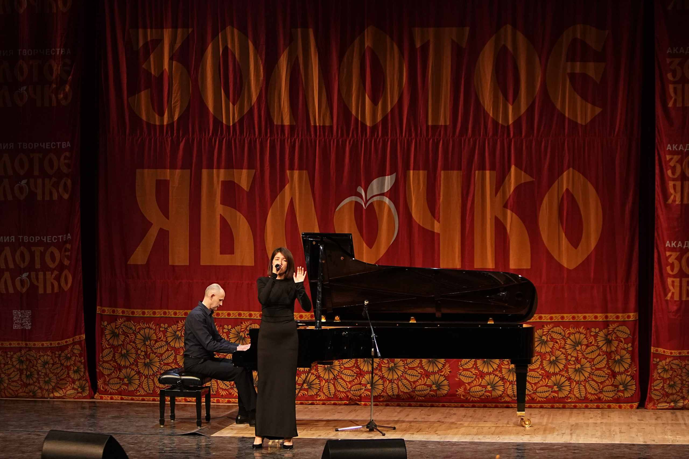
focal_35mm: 105
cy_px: 230
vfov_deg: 13.0
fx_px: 2010
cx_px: 344
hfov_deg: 19.5
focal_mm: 70
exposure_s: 1/400
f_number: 2.8
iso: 2000
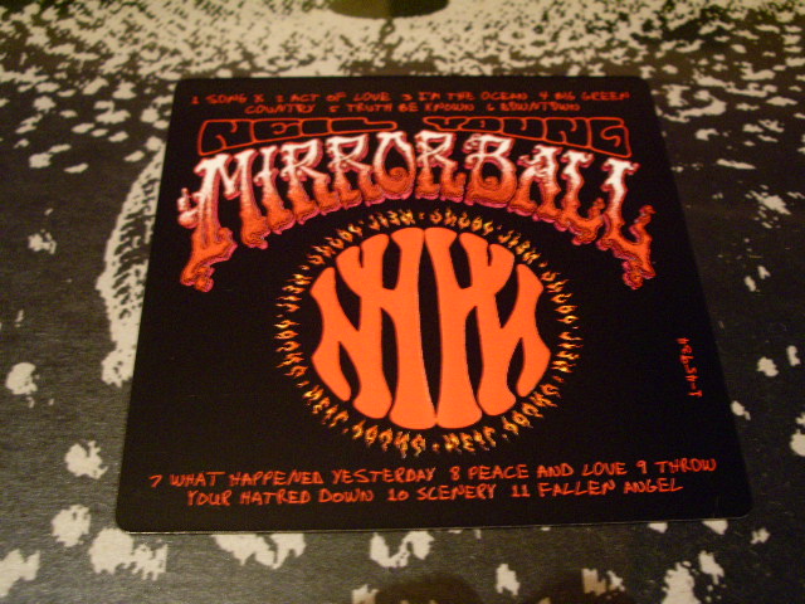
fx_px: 953
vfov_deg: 35.1
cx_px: 402
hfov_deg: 45.8
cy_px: 302
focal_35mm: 41
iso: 320
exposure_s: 1/8
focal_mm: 6.8
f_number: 2.8
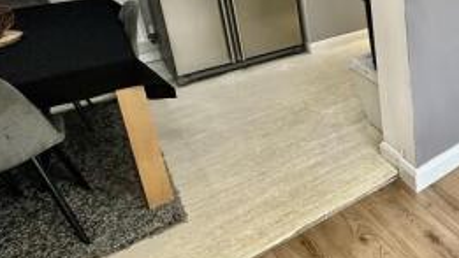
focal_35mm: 34
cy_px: 4
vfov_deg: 32.2
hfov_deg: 44.1
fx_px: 414
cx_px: 507
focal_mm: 2.22
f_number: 2.2
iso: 250
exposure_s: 1/99
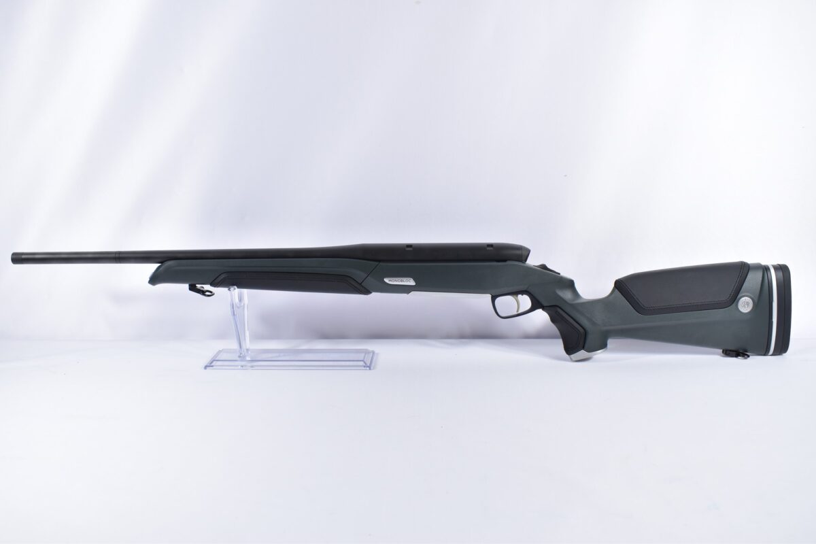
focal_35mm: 33
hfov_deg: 57.2
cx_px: 408
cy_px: 272
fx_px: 748
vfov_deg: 40.0
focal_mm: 22
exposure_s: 1/50
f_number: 5
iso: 640
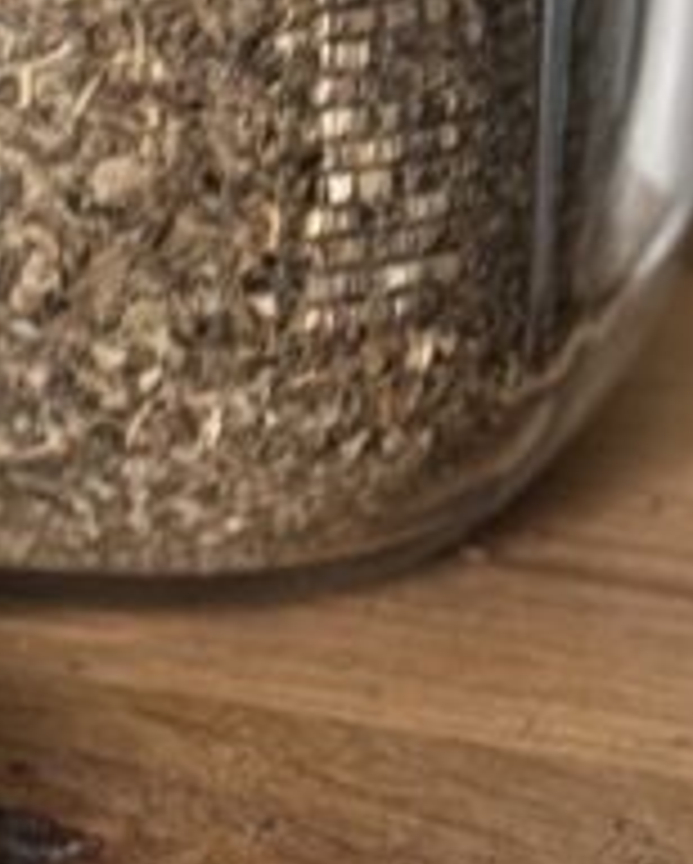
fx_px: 6399
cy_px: 387
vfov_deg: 7.7
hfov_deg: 6.0
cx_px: -729
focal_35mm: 250
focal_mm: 6.76
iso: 250
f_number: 1.78
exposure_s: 1/60
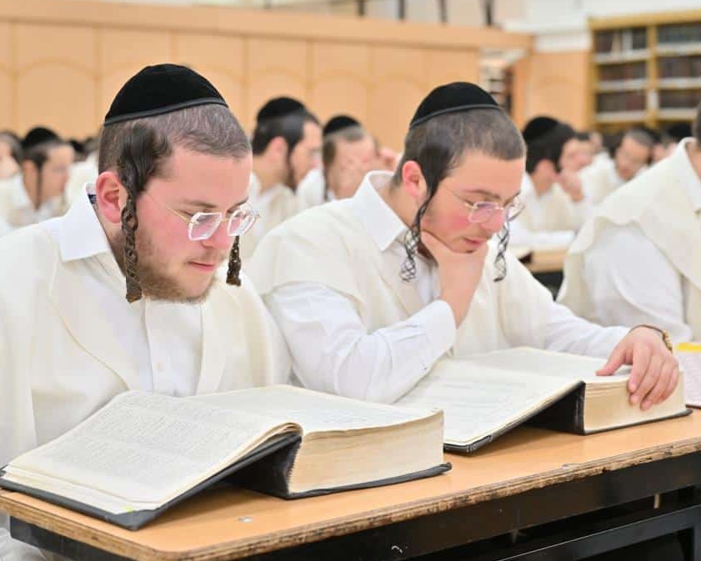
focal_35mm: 64
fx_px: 1328
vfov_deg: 23.9
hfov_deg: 29.5
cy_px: 280
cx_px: 313
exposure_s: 1/200
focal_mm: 56
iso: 800
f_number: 4
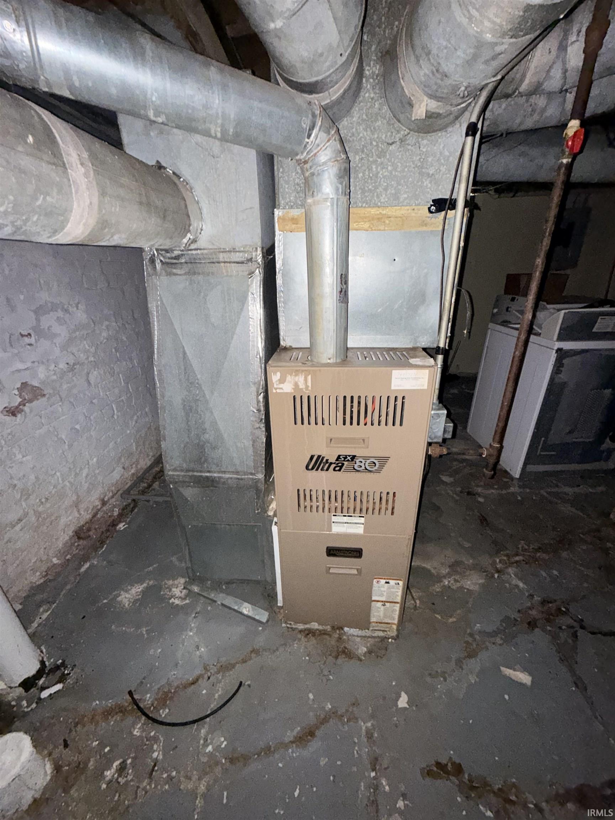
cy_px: 410
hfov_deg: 85.7
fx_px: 332
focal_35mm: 14
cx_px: 308
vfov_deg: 102.1
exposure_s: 1/34
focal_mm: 2.22
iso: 200
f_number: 2.2
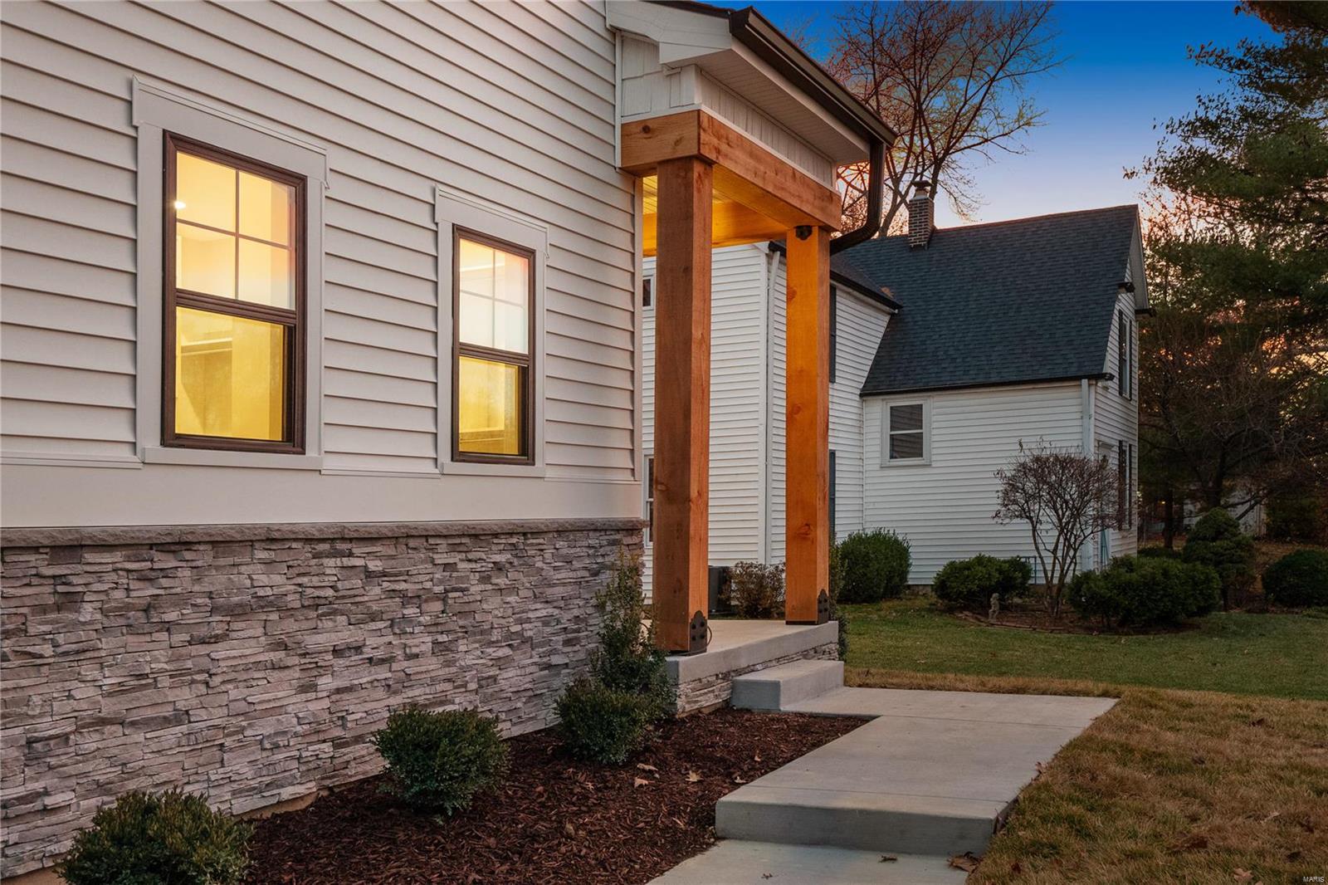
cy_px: 442
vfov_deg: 36.9
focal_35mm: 36
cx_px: 664
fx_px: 1328
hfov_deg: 53.1
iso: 400
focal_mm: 18
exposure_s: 1/6
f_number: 6.3
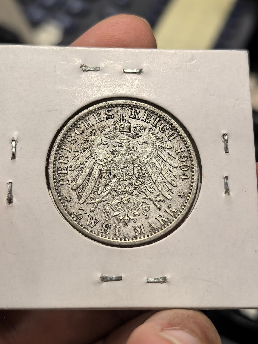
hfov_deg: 27.0
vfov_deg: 35.5
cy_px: 172
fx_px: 537
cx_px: 129
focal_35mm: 54
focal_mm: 6.98
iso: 250
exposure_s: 1/100
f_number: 2
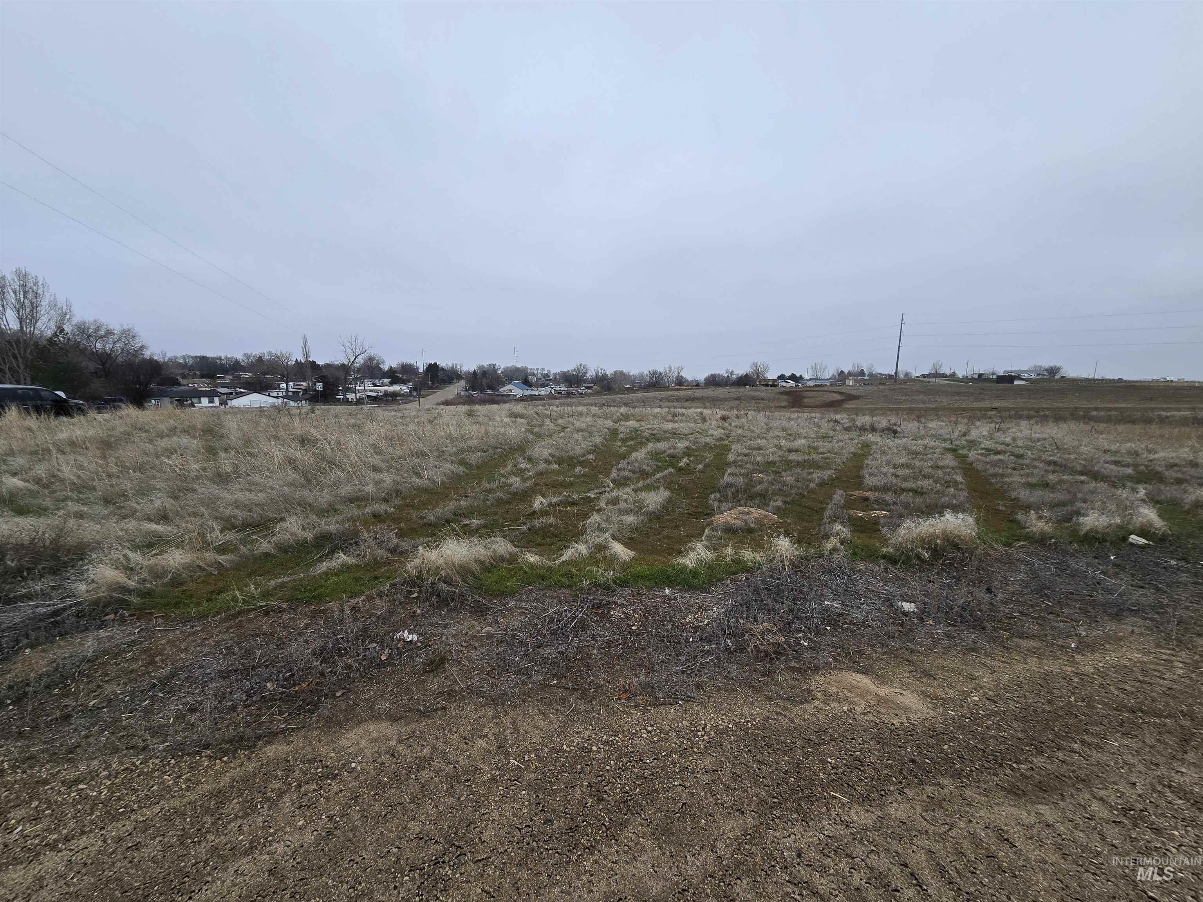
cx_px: 602
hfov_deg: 106.2
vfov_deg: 89.9
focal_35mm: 13
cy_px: 451
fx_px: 452
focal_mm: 2.2
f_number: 2.2
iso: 50
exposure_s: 1/300
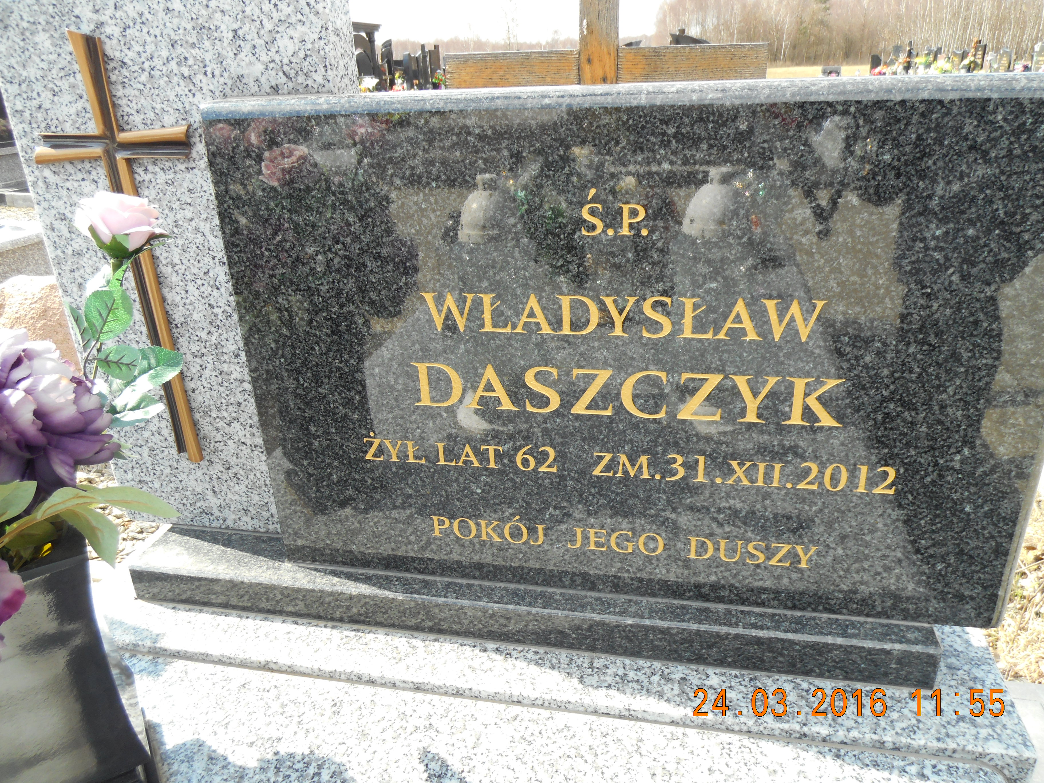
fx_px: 754
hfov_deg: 69.4
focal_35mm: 25
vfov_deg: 54.9
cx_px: 522
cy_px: 392
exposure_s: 1/160
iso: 80
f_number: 3.5
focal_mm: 4.5
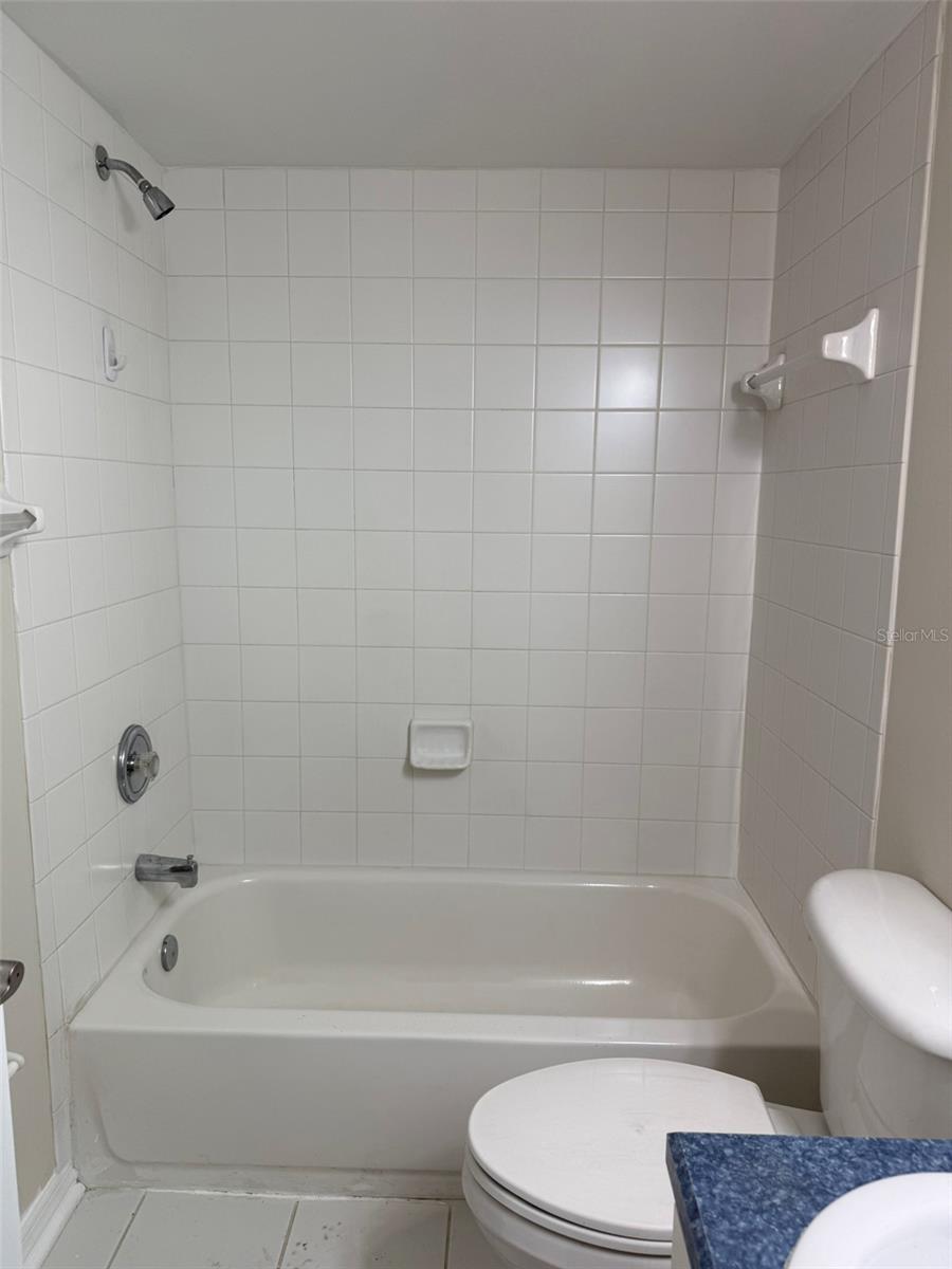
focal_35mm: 24
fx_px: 880
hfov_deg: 56.8
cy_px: 634
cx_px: 476
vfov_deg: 71.6
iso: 64
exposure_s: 1/237
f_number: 1.78
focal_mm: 6.76
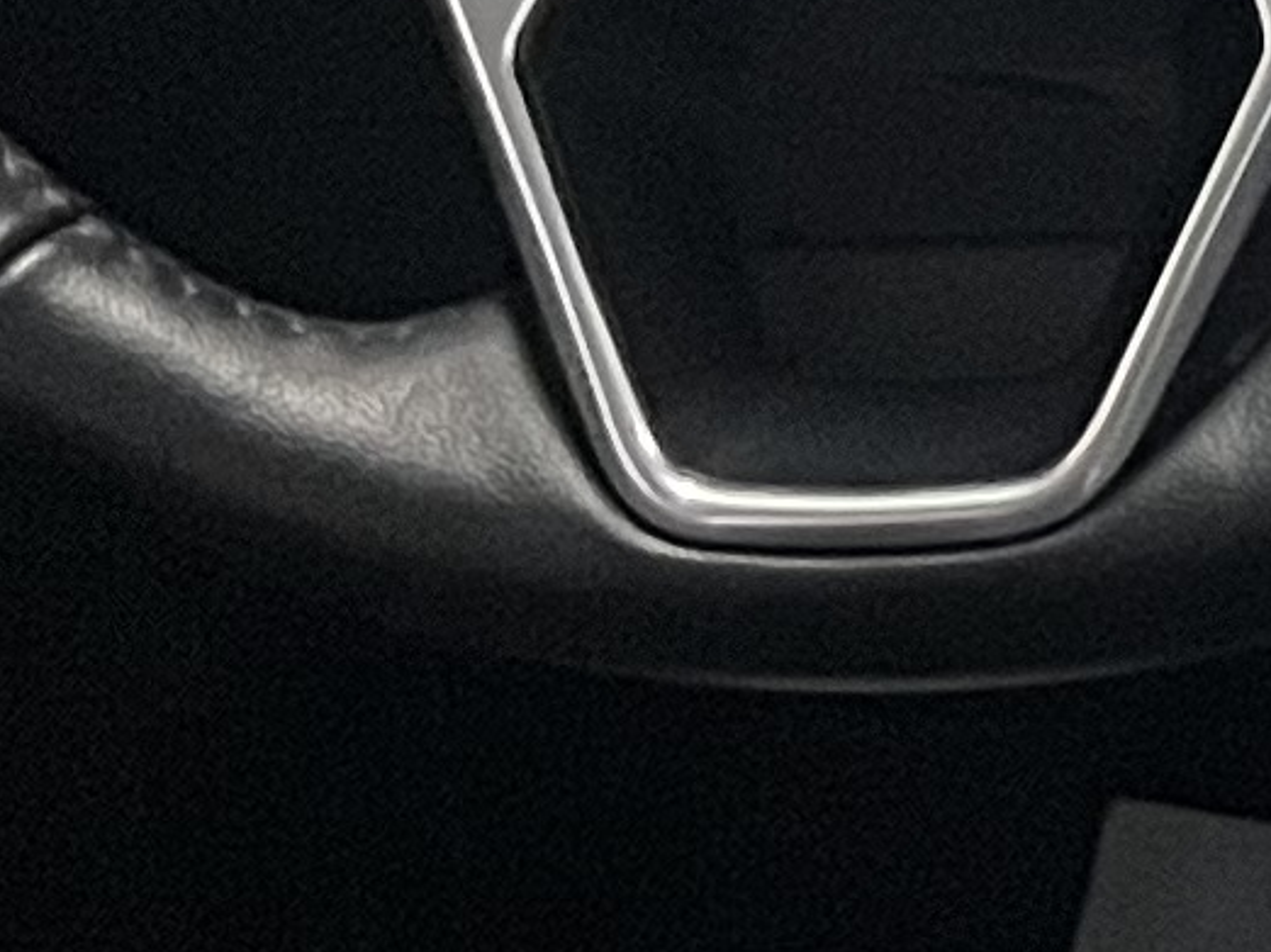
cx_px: 3813
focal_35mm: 201
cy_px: -407
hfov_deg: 8.3
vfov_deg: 7.3
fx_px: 7377
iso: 400
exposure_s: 1/50
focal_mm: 5.1
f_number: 1.6
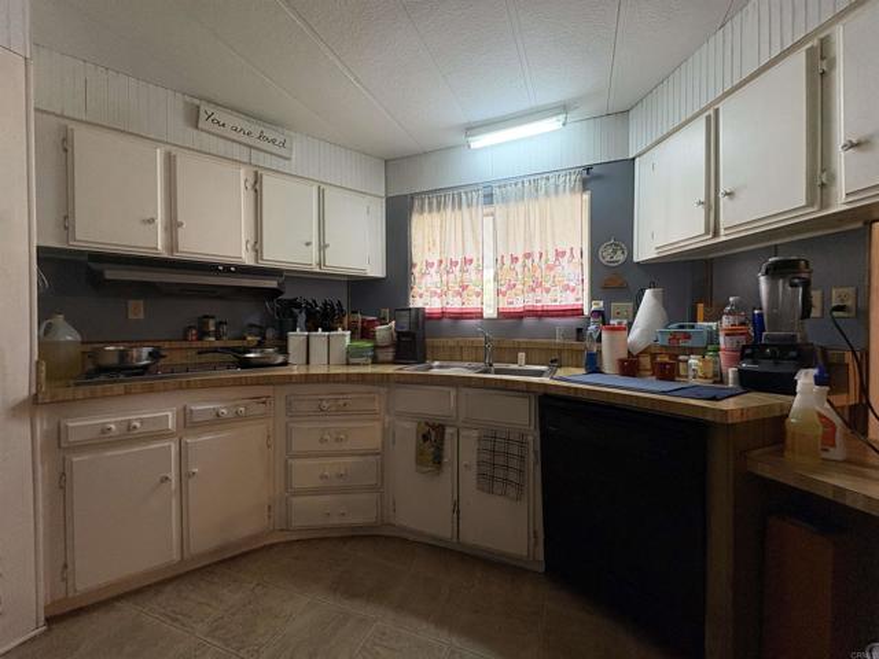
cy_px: 330
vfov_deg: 85.7
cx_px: 440
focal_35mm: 14
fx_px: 356
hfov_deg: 102.1
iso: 200
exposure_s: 1/60
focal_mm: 2.22
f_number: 2.2
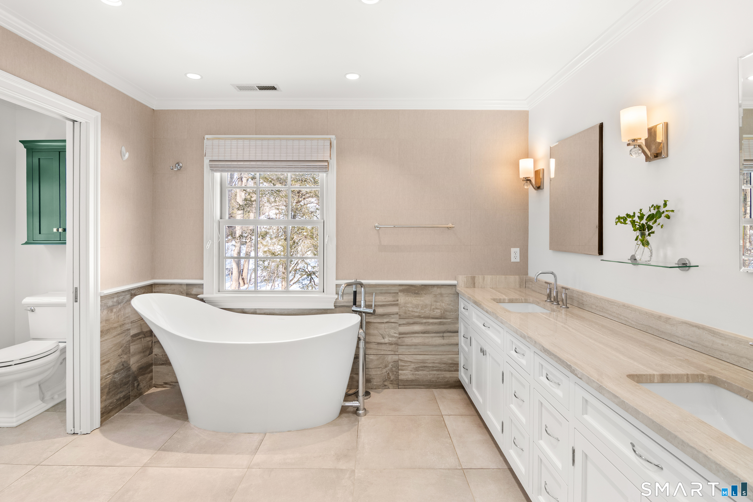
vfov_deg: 73.7
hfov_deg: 96.7
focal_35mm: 16
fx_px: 335
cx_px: 376
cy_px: 251
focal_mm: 11
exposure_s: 1/4
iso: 100
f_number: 8
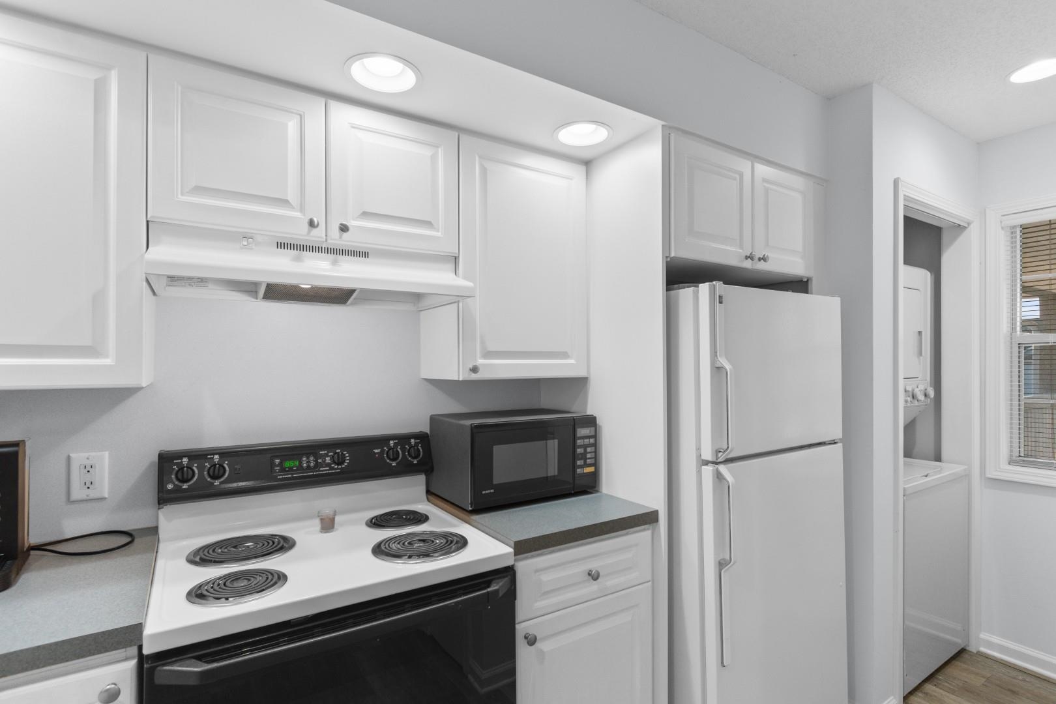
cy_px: 352
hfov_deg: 93.3
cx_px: 528
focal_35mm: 17
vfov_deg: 70.4
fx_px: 499
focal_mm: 11.5
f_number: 4.8
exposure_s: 1/3
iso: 100
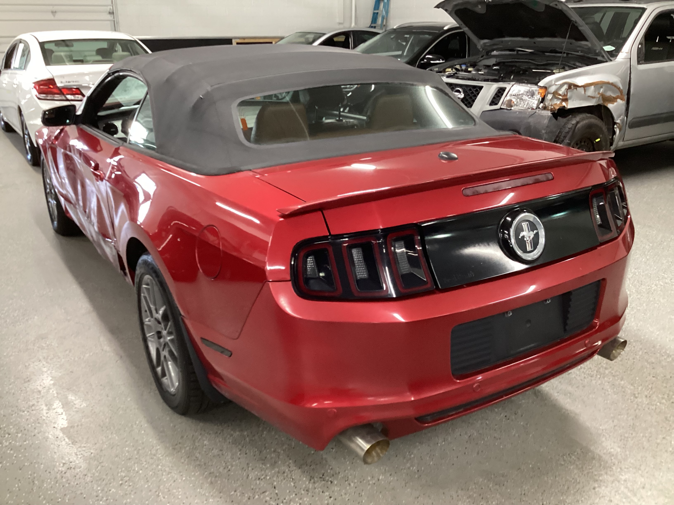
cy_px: 252
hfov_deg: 58.4
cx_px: 337
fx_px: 604
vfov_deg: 45.4
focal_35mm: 31
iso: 320
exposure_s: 1/40
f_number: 2.4
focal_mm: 3.3
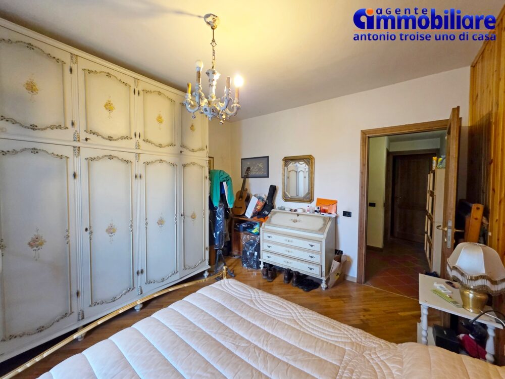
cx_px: 252
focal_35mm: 13
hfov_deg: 106.2
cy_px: 190
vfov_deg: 89.9
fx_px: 190
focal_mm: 2.2
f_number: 1.9
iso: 400
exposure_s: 1/50
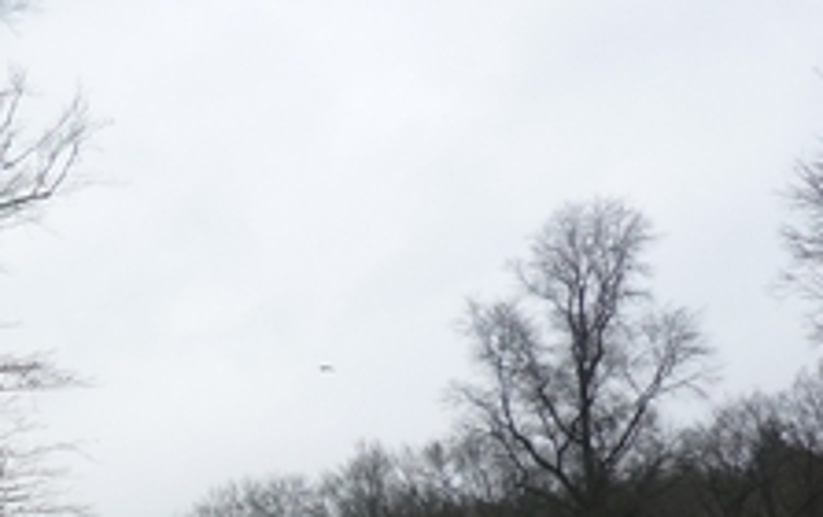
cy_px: 443
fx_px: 2111
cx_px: -269
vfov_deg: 13.9
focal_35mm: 94
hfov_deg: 20.1
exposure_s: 1/320
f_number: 2.8
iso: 100
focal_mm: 5.5
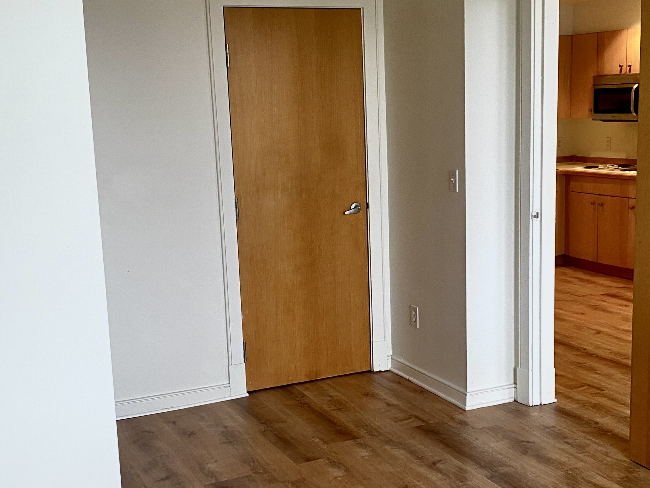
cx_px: 351
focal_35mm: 49
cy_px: 275
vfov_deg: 29.7
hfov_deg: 38.9
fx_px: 920
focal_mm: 4.25
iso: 125
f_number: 1.8
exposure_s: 1/91
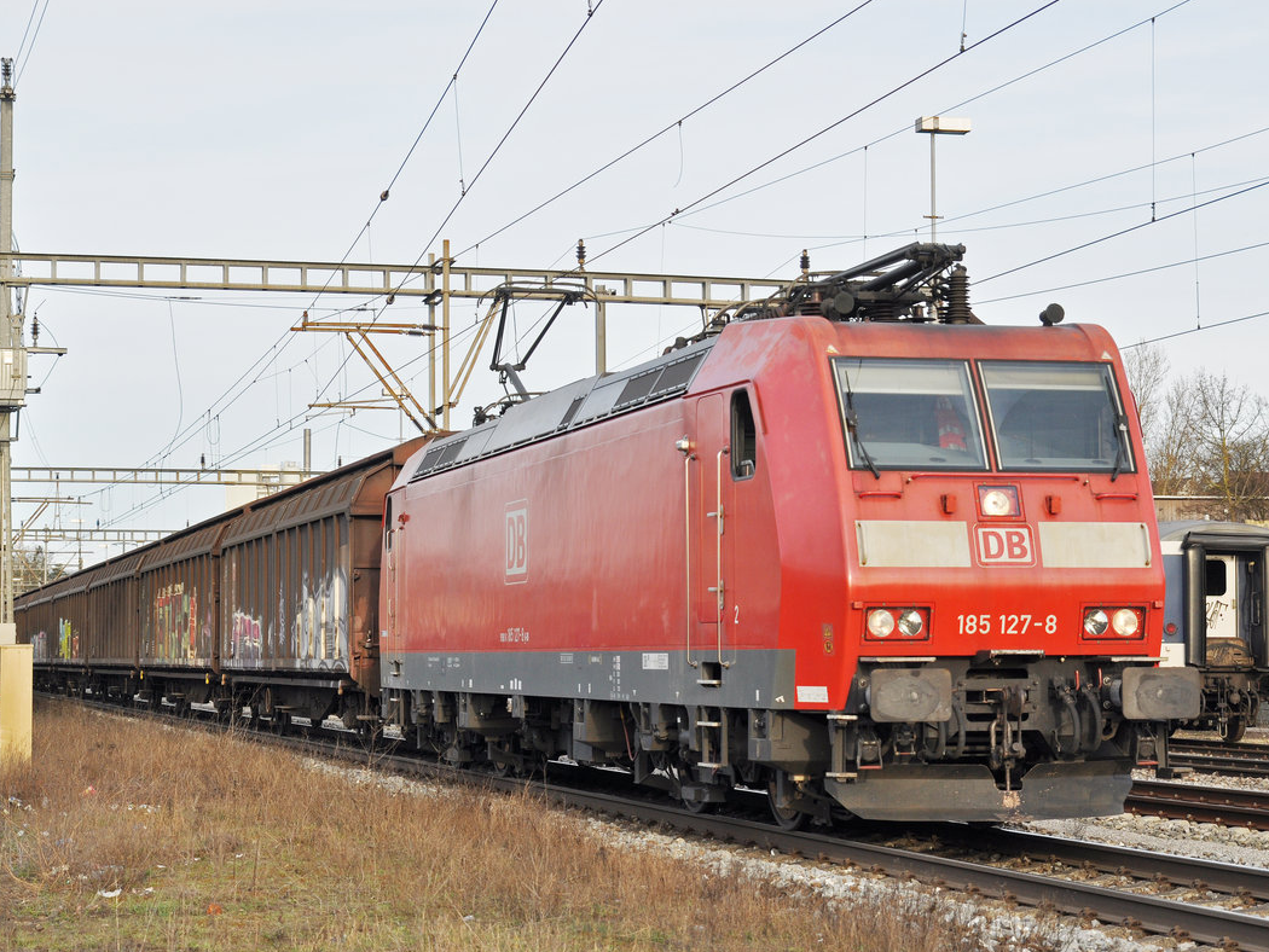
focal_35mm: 79
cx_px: 678
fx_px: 2897
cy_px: 479
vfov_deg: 18.7
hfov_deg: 24.7
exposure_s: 1/1000
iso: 250
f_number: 4
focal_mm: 48
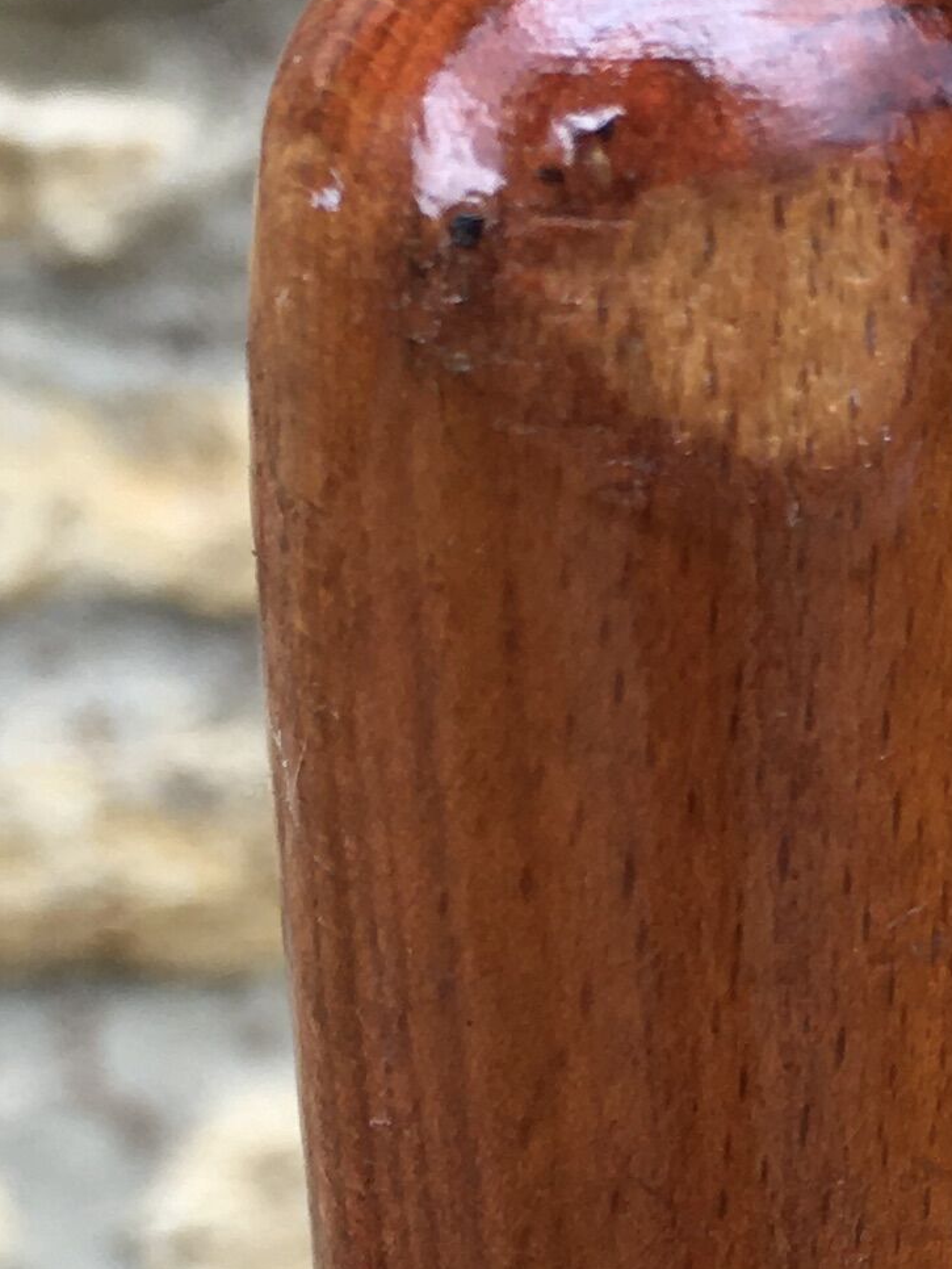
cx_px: 1375
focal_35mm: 121
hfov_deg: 11.8
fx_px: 4435
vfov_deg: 15.9
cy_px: 1325
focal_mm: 4.15
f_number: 2.2
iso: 25
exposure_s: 1/120
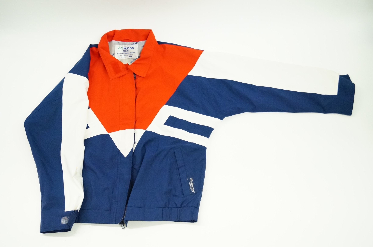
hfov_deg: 49.6
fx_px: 403
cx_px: 186
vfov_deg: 34.1
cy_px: 124
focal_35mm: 39
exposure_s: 1/60
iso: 2000
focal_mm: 26
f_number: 4.5
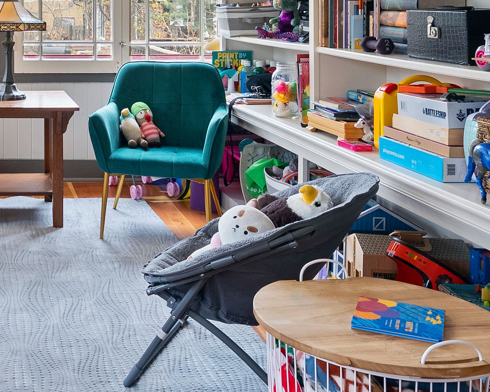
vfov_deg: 26.6
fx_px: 783
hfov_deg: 31.6
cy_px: 1
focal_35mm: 54
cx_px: -22
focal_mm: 19
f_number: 8
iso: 800
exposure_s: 1/6
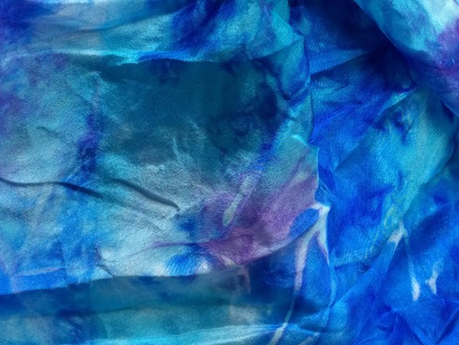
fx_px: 756
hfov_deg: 33.3
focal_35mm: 57
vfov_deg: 25.4
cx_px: 326
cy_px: 92
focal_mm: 4.15
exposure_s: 1/30
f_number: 2.2
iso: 100
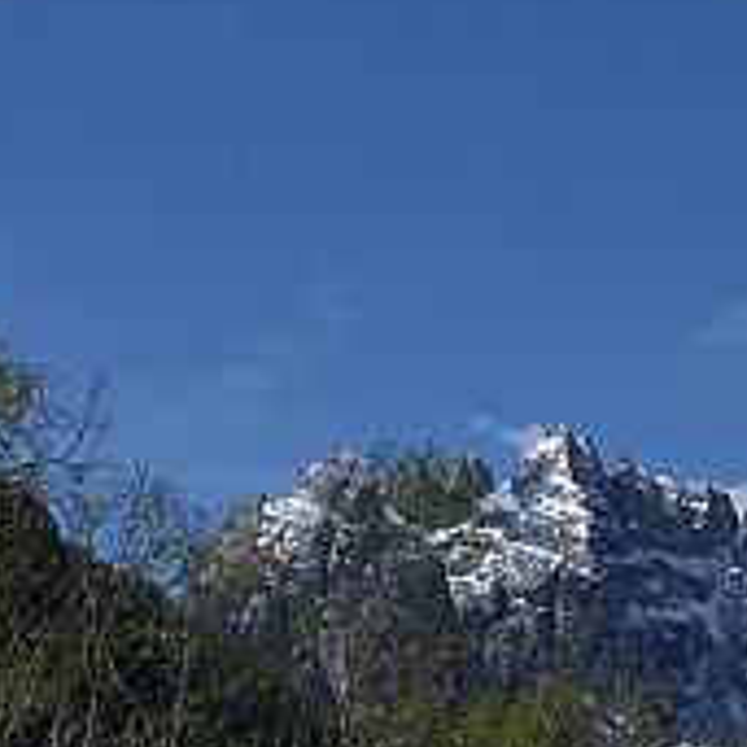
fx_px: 2905
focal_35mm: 119
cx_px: 1096
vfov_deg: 14.0
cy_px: 1031
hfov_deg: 13.8
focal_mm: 30
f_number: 11
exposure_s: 1/500
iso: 125
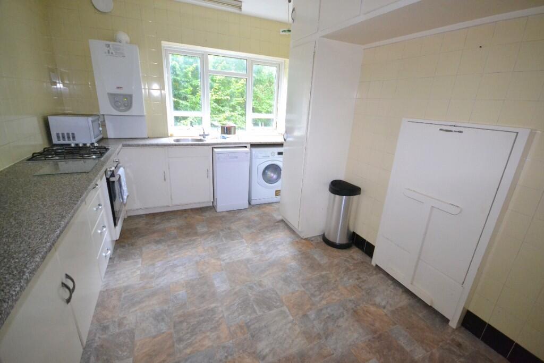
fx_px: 227
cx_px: 272
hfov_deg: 100.4
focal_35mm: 15
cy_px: 182
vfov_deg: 77.3
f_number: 4
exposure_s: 1/25
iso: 3200
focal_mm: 10
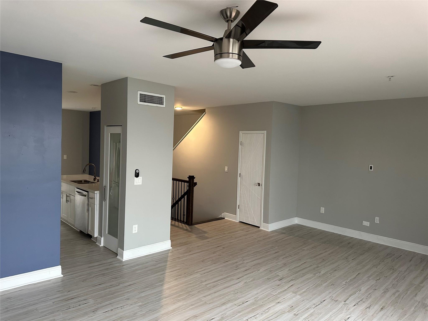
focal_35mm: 24
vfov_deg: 56.8
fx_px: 297
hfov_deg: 71.6
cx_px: 214
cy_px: 160
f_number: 1.78
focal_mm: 6.86
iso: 250
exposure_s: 1/60
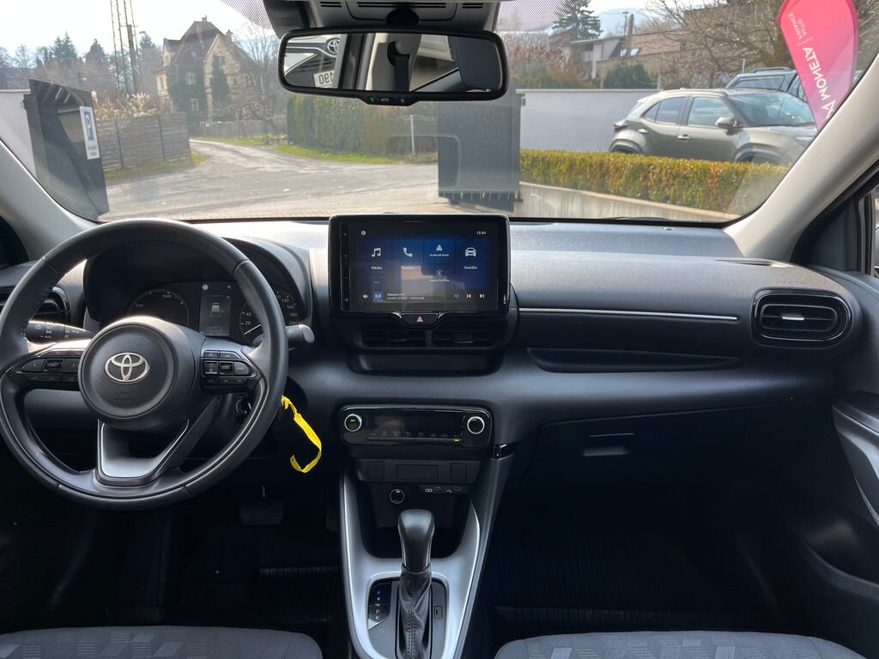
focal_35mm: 26
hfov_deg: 67.3
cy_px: 330
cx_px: 440
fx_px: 660
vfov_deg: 53.1
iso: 50
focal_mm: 5.1
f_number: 1.6
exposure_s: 1/413
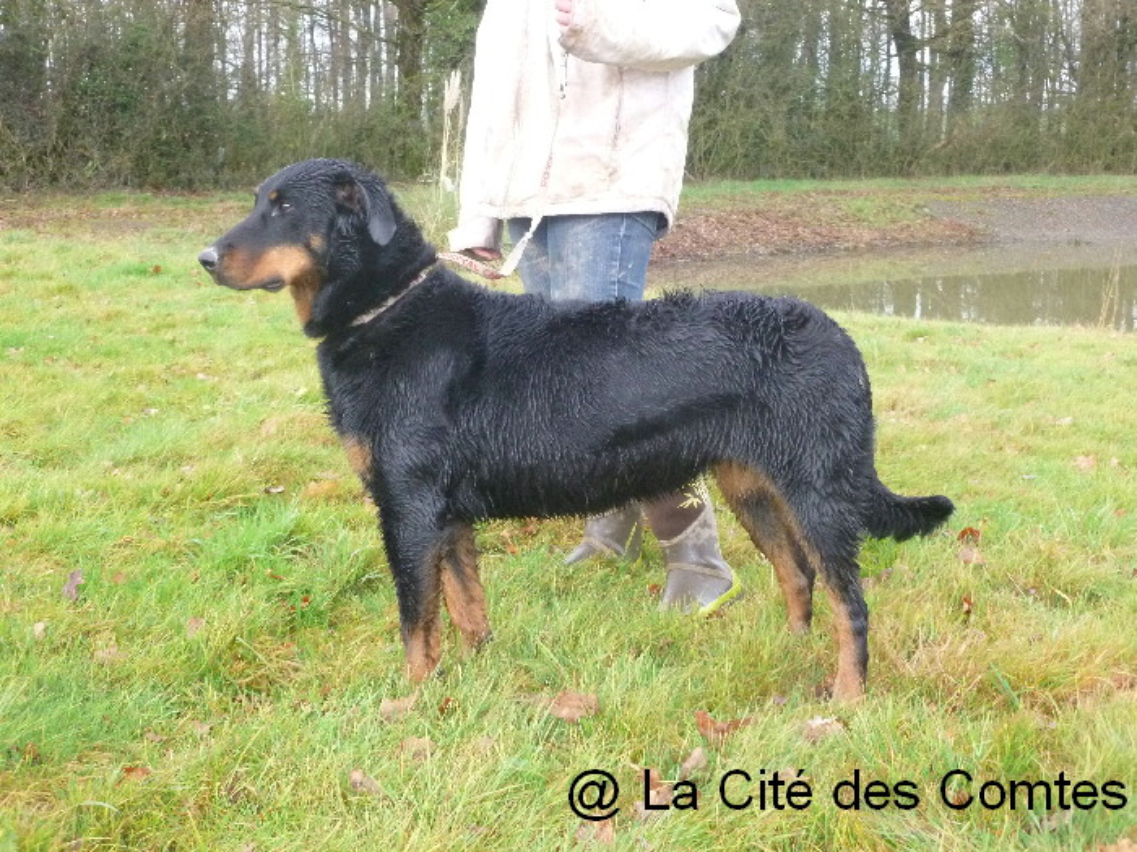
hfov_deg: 42.9
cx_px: 568
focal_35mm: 44
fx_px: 1445
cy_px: 426
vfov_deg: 32.9
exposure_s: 1/60
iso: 320
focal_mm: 7.9
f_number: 3.8
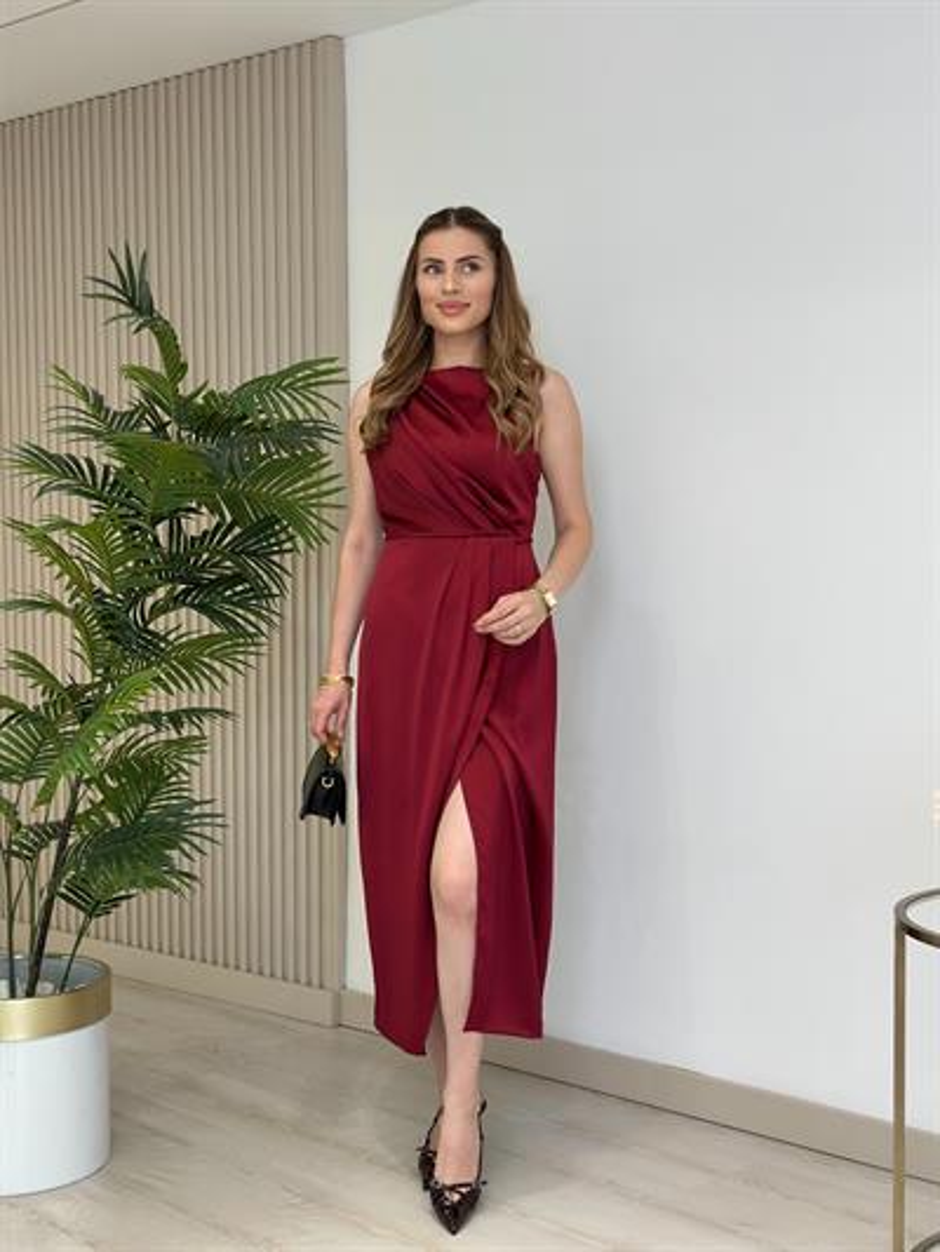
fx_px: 1737
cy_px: 626
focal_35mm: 48
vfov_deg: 39.6
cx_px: 470
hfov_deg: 30.3
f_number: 1.78
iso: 80
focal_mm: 6.86
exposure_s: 1/235
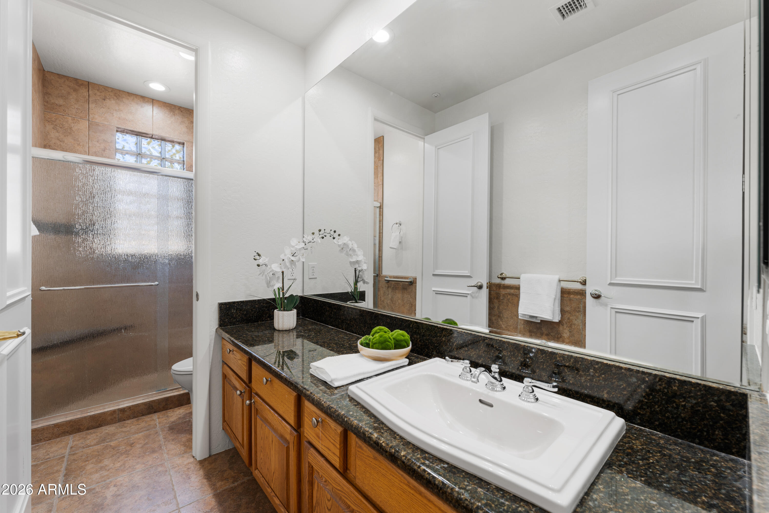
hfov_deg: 104.3
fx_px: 299
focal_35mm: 14
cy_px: 256
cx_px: 384
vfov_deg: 81.2
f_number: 8
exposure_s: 1/1.25
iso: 50
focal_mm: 14
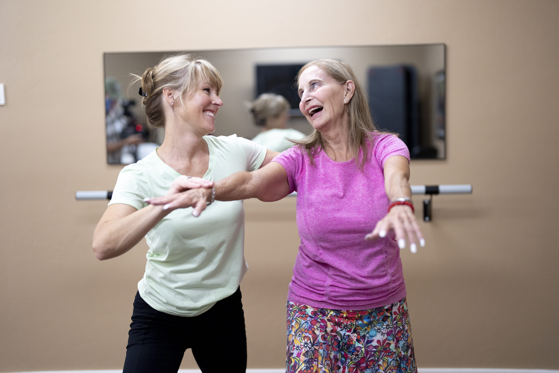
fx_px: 776
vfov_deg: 27.0
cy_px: 186
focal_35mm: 50
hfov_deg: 39.6
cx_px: 280
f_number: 1.4
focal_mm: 50
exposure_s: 1/640
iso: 400
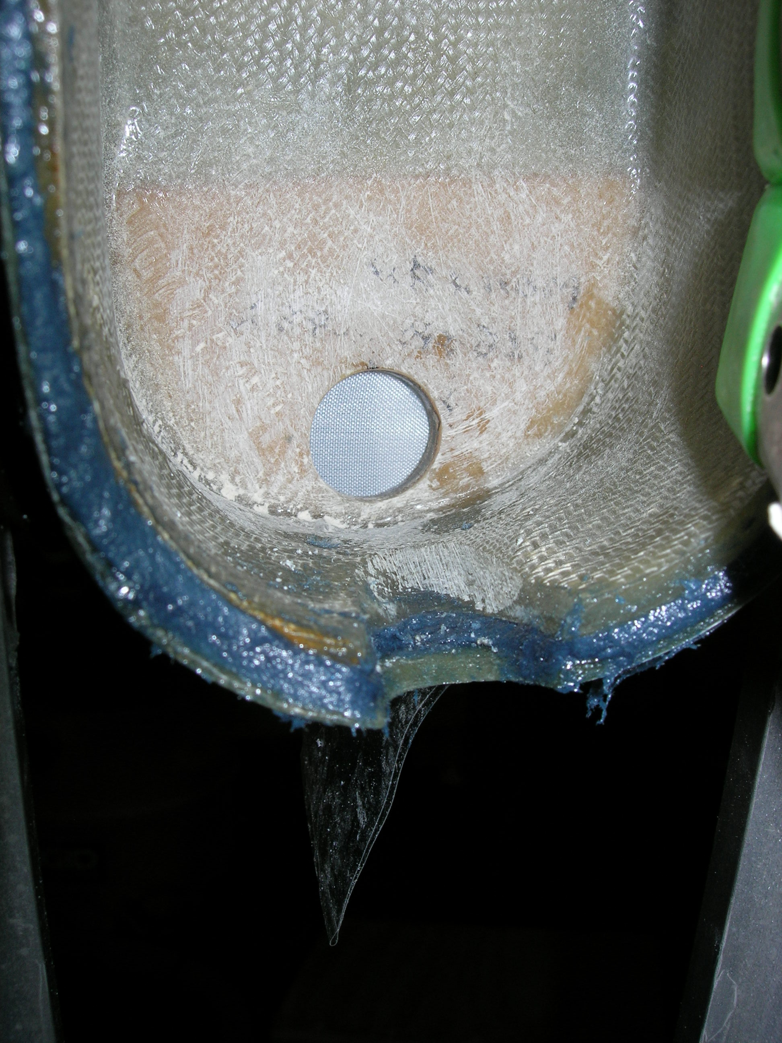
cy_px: 522
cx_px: 391
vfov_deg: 49.0
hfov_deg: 37.7
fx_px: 1145
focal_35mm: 38
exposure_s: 1/60.1
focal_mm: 7.8
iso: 64
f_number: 4.8
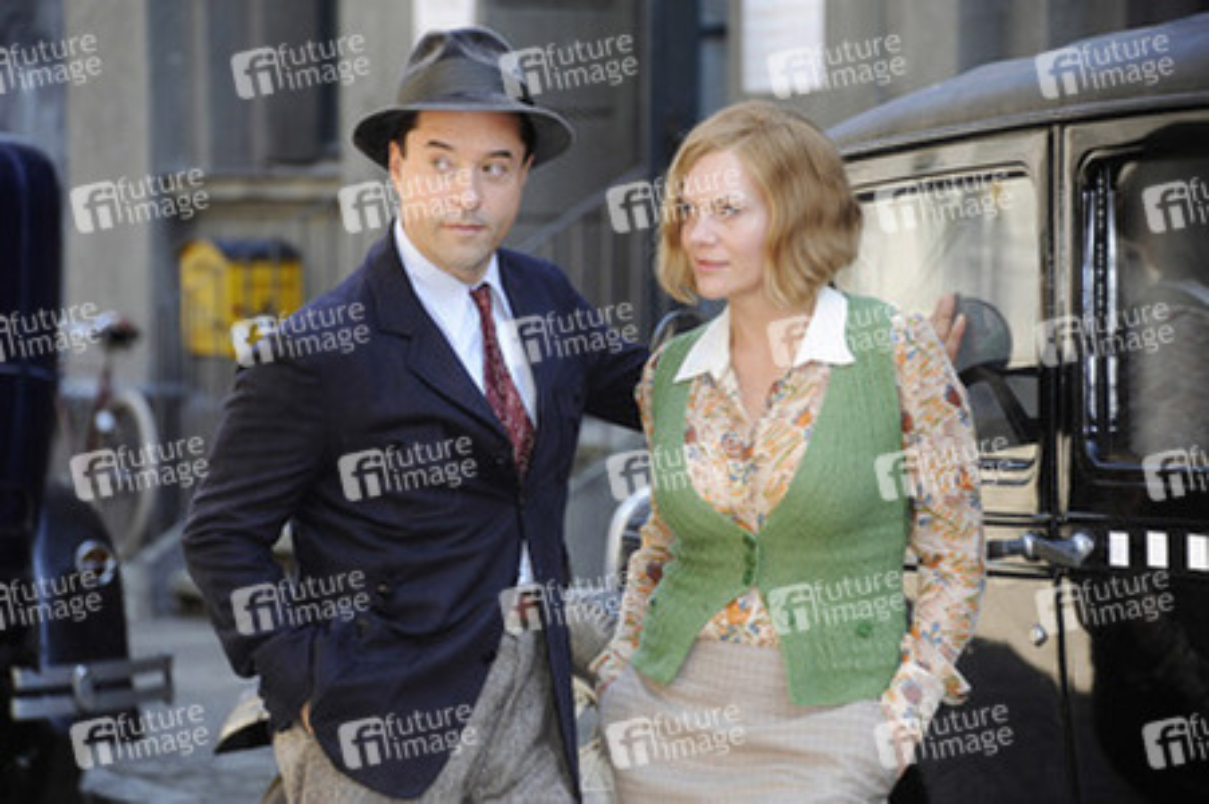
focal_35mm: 170
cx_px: 604
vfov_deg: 8.1
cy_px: 402
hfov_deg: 12.1
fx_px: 5705
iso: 320
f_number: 5.6
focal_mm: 170
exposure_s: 1/100
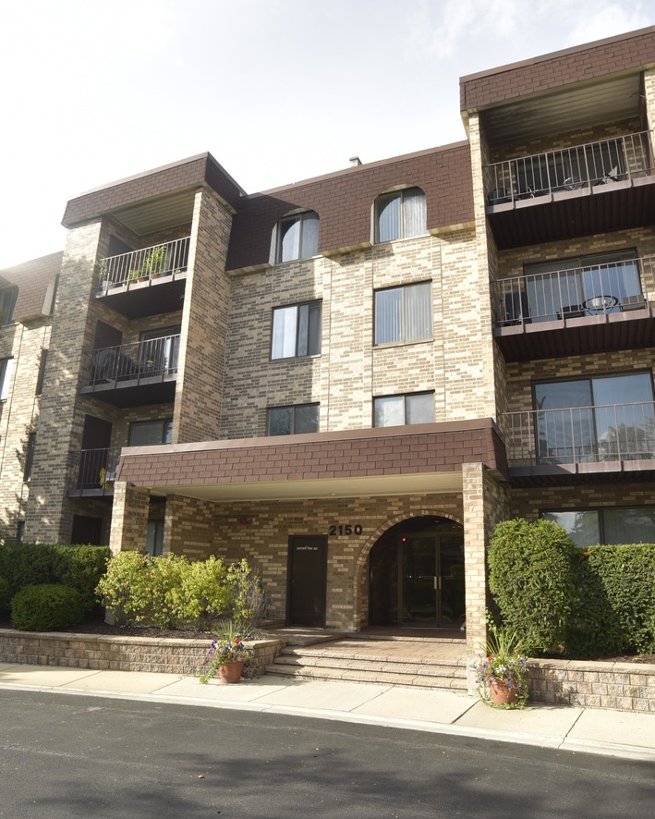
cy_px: 441
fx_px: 581
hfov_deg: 58.8
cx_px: 340
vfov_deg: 70.2
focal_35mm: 24
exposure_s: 1/200
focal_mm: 14
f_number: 5.6
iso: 100
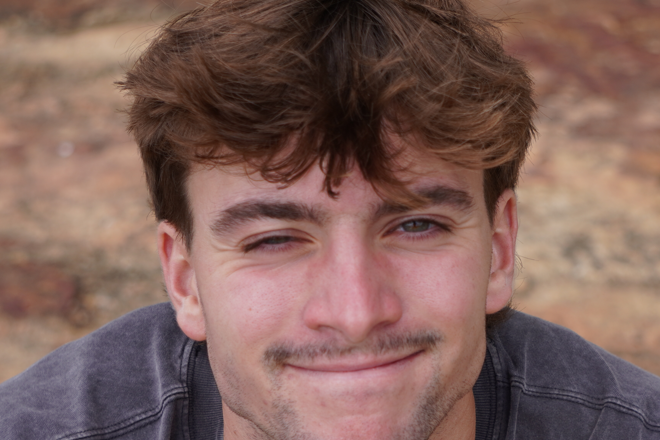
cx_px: 371
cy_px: 332
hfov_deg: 14.3
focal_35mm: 144
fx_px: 2637
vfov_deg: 9.5
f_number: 4.5
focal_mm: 55
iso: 125
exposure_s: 1/640
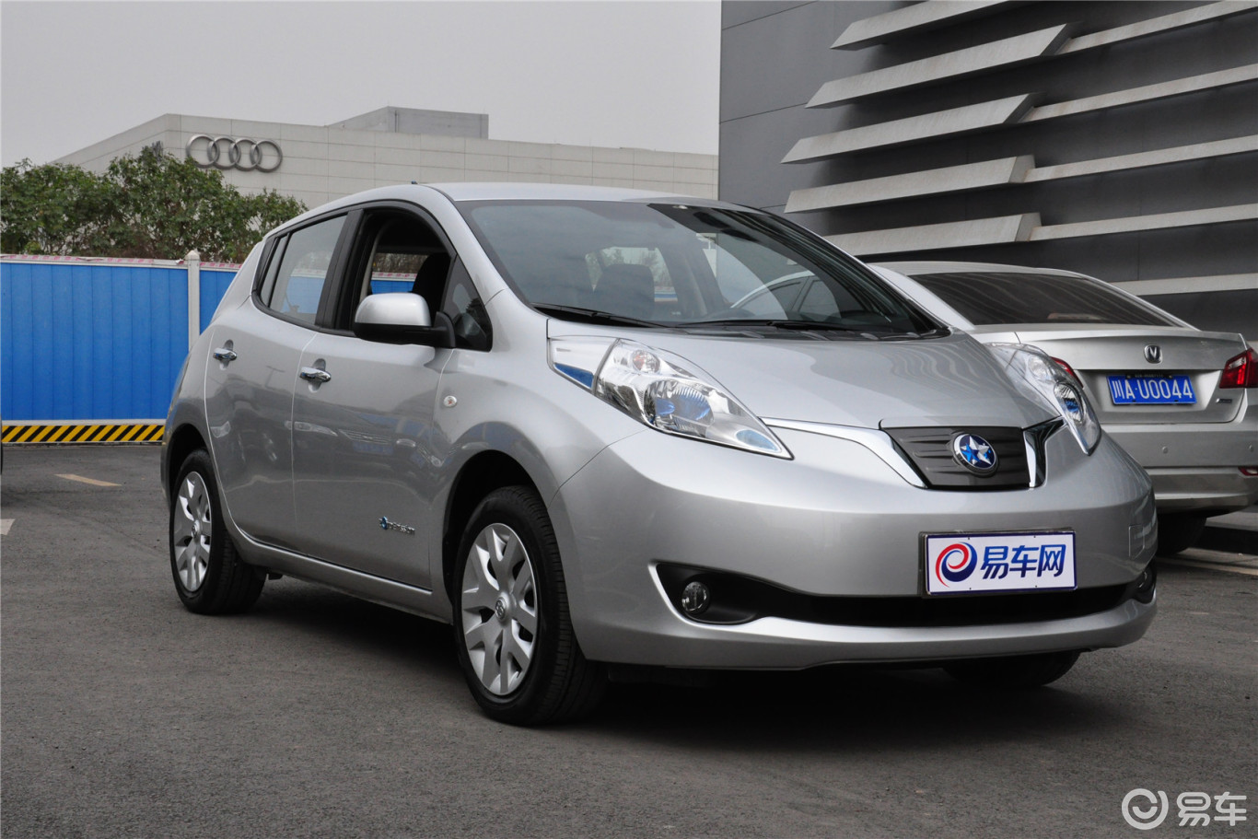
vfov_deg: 22.6
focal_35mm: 60
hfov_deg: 33.4
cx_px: 629
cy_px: 420
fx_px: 2097
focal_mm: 40
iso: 1000
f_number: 14
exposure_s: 1/800
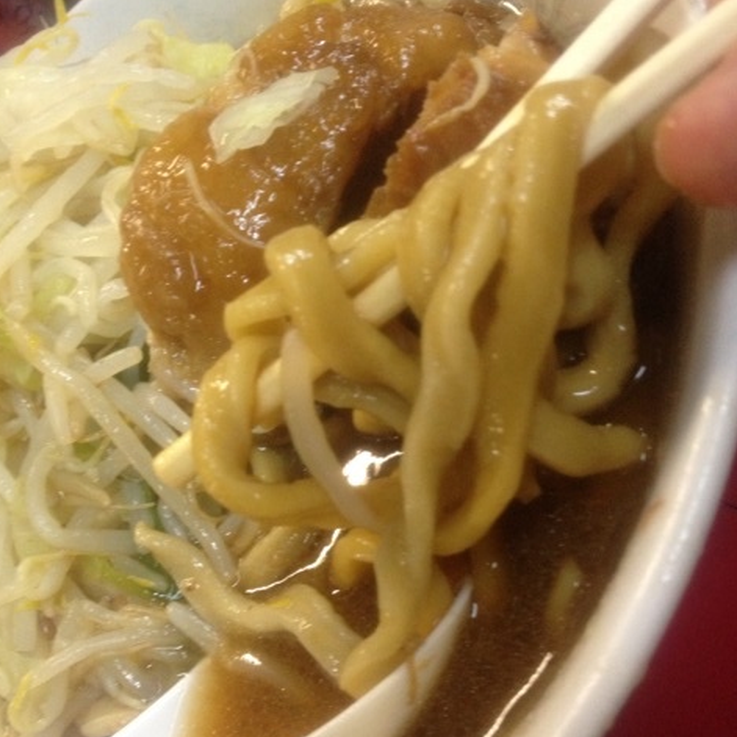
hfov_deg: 40.0
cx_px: 365
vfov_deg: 40.0
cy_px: 399
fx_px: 1012
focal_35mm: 42
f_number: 2.4
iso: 200
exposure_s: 1/20
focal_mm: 4.28
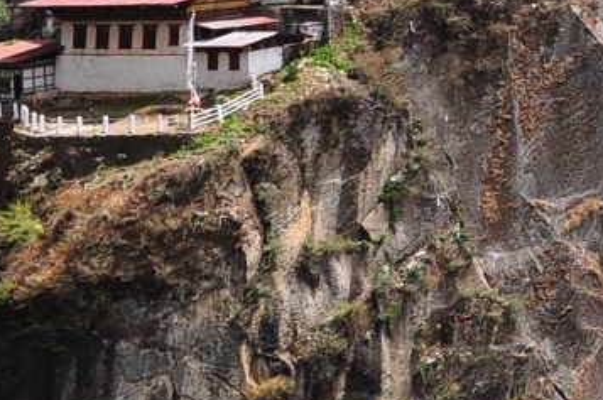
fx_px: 1054
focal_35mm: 63
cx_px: 1175
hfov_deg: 19.6
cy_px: -166
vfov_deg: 19.3
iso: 200
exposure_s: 1/320
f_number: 10
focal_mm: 10
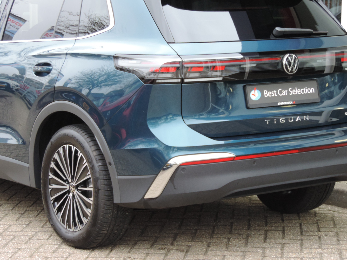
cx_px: 174
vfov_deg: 14.1
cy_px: 130
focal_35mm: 105
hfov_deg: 18.7
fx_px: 1053
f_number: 4.2
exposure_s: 1/30
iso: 400
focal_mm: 18.7
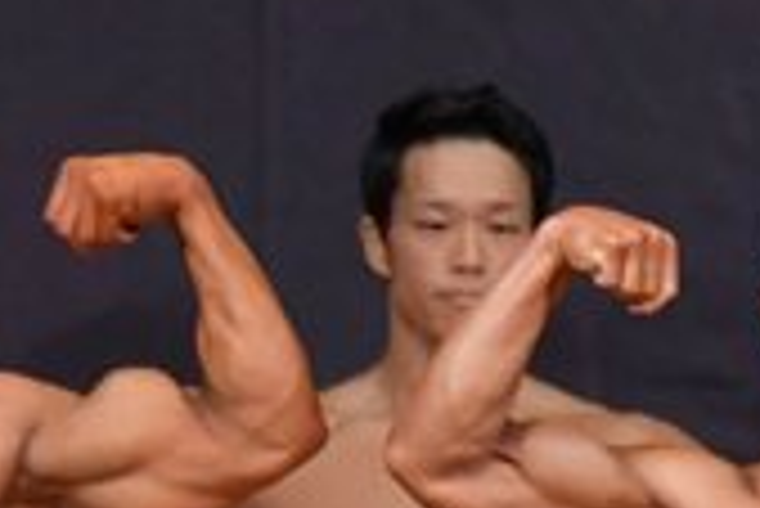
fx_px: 27615
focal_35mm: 1307
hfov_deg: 1.6
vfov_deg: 1.1
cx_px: 515
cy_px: 1047
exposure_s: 1/400
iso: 5000
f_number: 5.6
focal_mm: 190
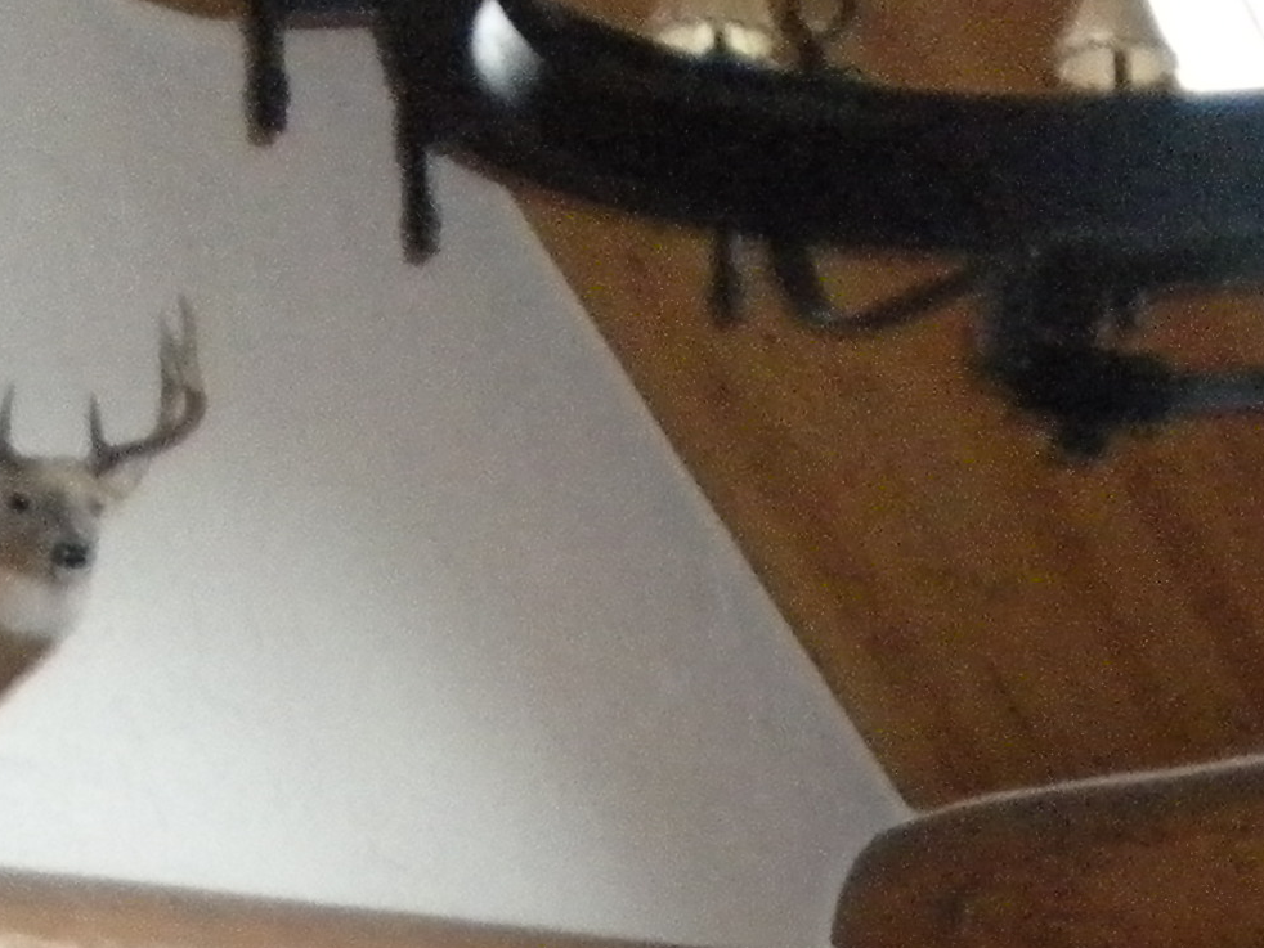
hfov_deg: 15.2
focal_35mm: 130
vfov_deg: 10.8
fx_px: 4748
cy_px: 1644
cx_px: 665
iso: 800
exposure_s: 1/30
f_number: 3.1
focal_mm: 6.3
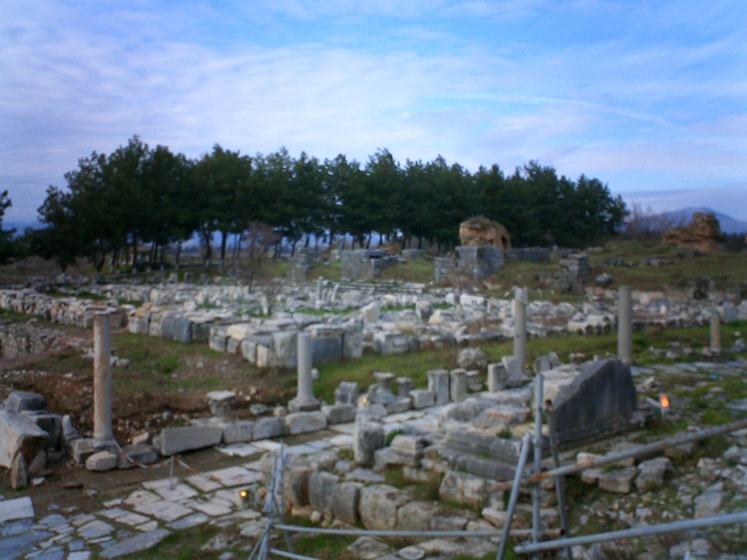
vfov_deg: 38.7
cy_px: 280
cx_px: 374
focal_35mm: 37
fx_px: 798
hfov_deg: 50.1
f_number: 3.5
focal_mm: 5.6
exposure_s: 1/800
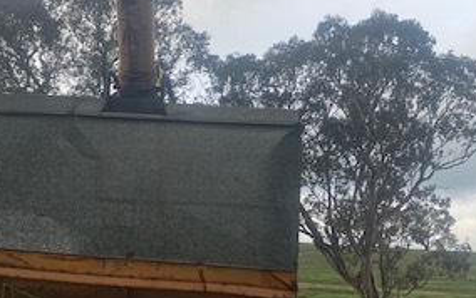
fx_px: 805
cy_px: 174
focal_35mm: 62
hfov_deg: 32.6
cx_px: 151
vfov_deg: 21.0
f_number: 1.8
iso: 32
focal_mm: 4.25
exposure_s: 1/283
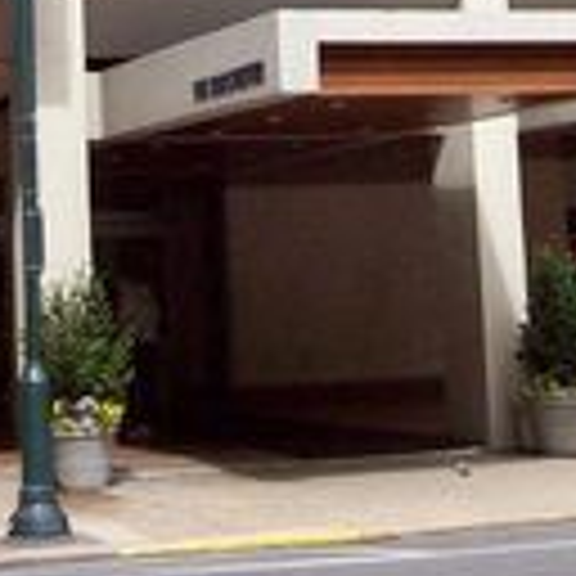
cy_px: -160
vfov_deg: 13.6
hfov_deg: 14.1
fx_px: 2334
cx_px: 230
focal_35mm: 124
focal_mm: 6
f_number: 2.7
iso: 80
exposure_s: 1/833
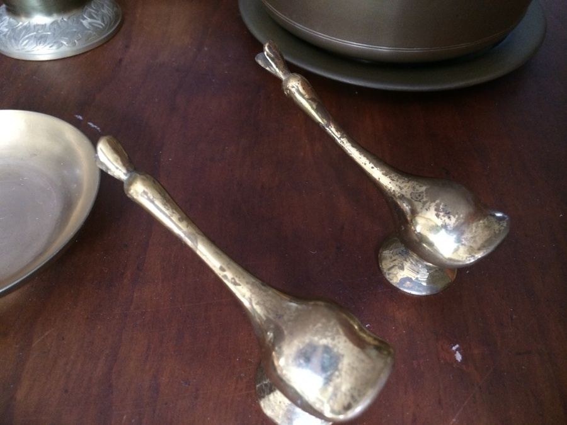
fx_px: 491
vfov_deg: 46.8
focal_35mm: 30
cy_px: 212
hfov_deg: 60.0
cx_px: 284
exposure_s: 1/24
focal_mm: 4.12
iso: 320
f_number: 2.2
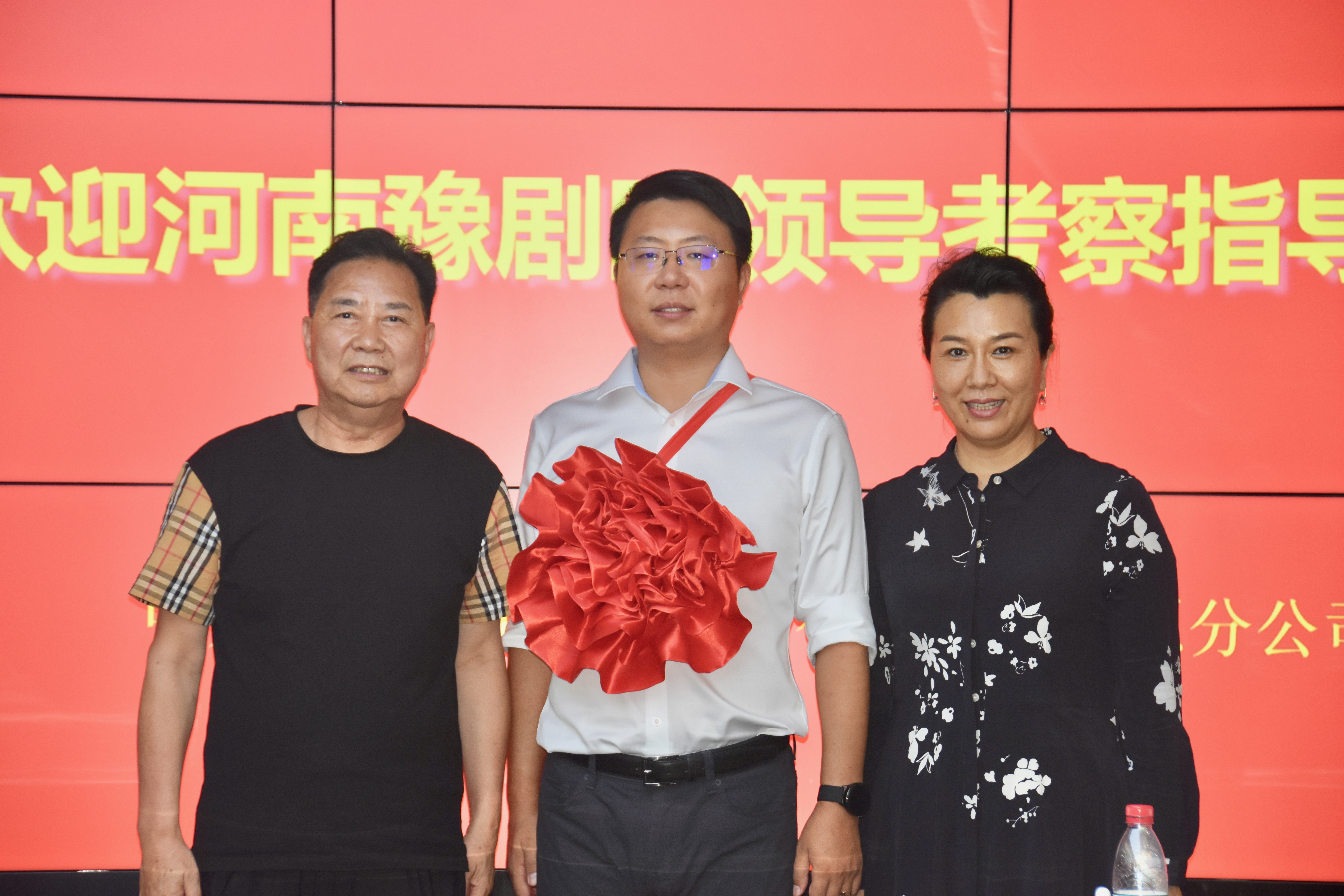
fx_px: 5320
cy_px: 448
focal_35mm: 142
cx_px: 672
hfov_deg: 14.4
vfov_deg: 9.6
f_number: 5.6
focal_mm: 95
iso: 1100
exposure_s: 1/250
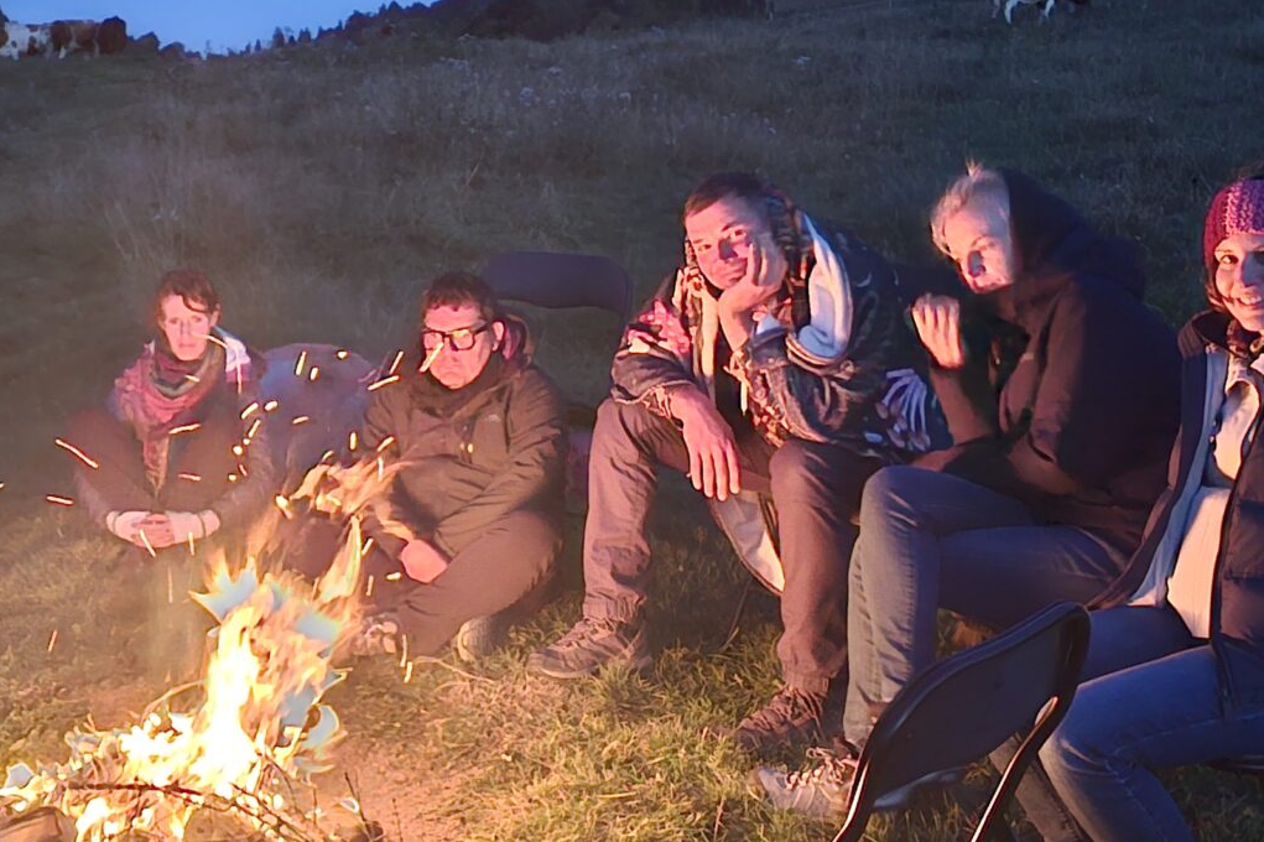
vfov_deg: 22.6
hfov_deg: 32.7
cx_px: 292
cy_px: 324
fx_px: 2106
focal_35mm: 60
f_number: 1.7
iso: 1250
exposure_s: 1/15
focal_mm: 6.3
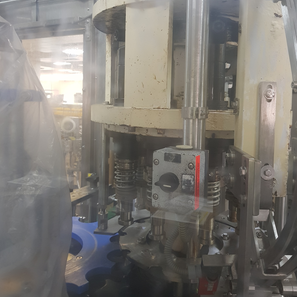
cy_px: 110
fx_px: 301
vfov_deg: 51.9
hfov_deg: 52.5
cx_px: 150
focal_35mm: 31
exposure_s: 1/25
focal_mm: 4.3
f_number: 1.7
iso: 250
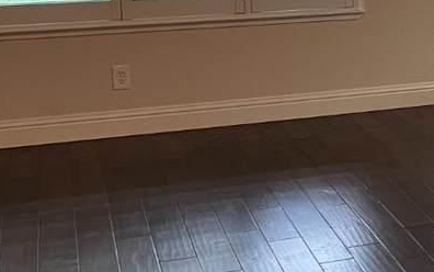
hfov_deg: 21.0
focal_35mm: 89
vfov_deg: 14.5
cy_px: 1
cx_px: 573
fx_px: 1053
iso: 200
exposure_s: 1/60
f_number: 1.5
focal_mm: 5.7
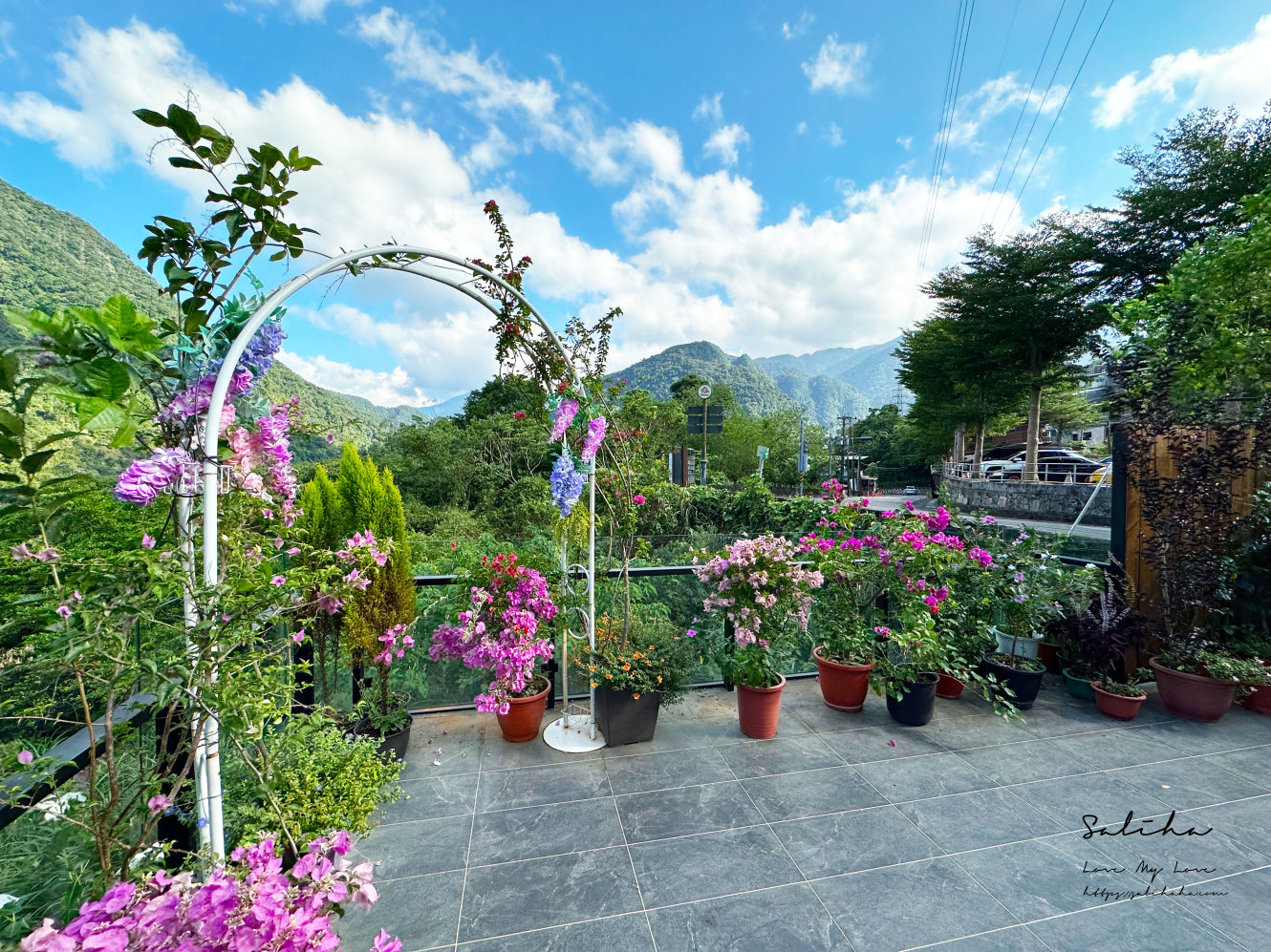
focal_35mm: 14
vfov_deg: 85.7
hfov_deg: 102.1
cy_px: 476
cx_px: 636
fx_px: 514
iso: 40
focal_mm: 2.22
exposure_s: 1/1335
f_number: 2.2
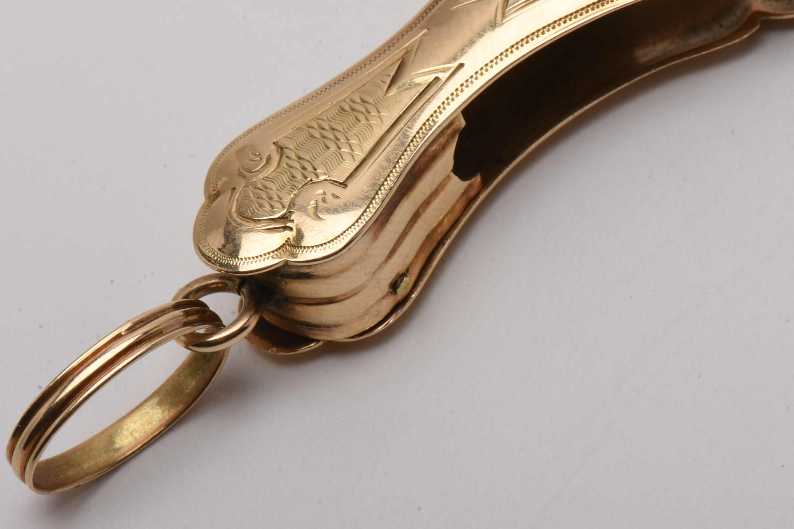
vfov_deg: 8.5
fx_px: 3543
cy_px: 223
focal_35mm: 161
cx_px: 385
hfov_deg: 12.8
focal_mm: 85
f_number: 29
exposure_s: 1/125
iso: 100
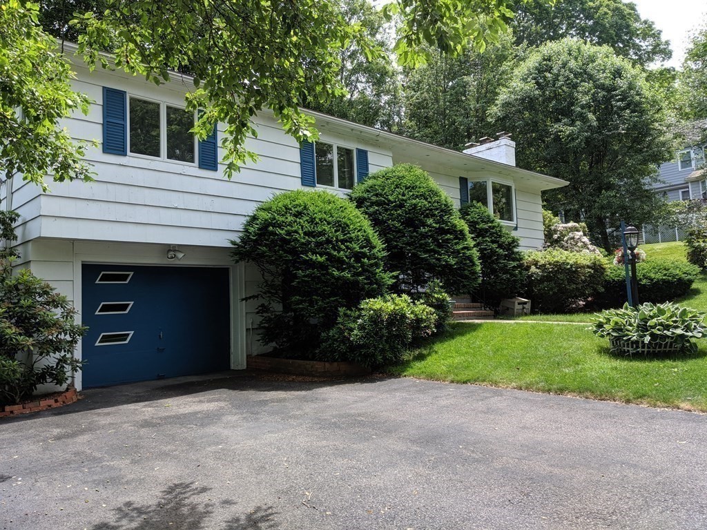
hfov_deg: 65.3
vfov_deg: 51.4
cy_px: 265
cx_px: 354
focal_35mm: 27
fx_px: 551
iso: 50
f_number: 1.8
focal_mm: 4.44
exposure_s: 1/1064
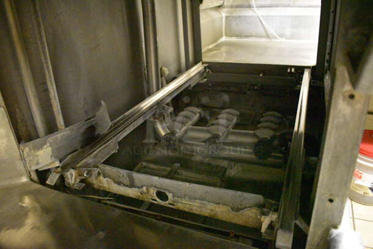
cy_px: 124
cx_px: 186
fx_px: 280
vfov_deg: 48.0
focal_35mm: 27
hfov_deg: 67.3
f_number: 3.5
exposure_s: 1/10
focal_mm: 18
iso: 12800
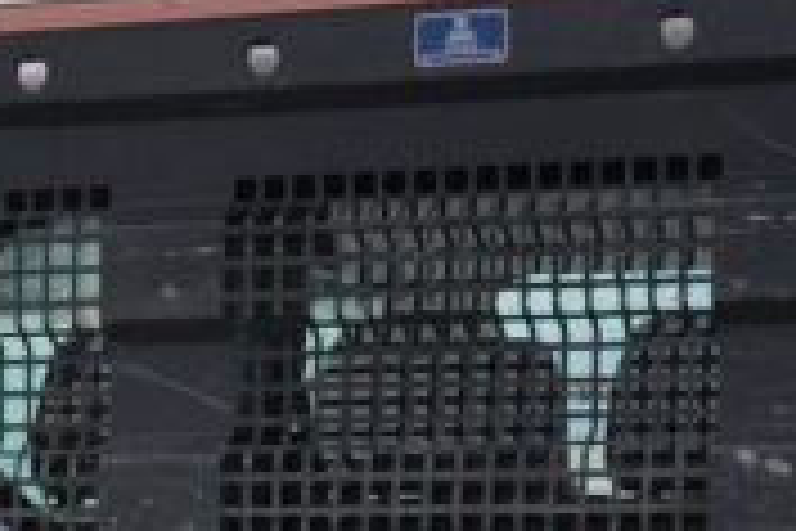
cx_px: -243
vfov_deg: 6.2
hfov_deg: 9.3
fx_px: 4795
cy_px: 1058
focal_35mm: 217
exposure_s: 1/250
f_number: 8
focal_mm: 25
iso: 500
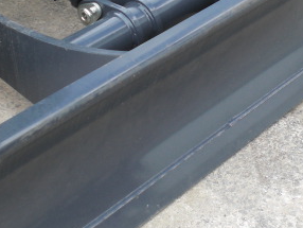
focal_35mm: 85
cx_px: 199
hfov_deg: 22.9
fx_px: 745
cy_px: 112
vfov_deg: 17.4
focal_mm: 6.3
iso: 64
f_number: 3.1
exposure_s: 1/125
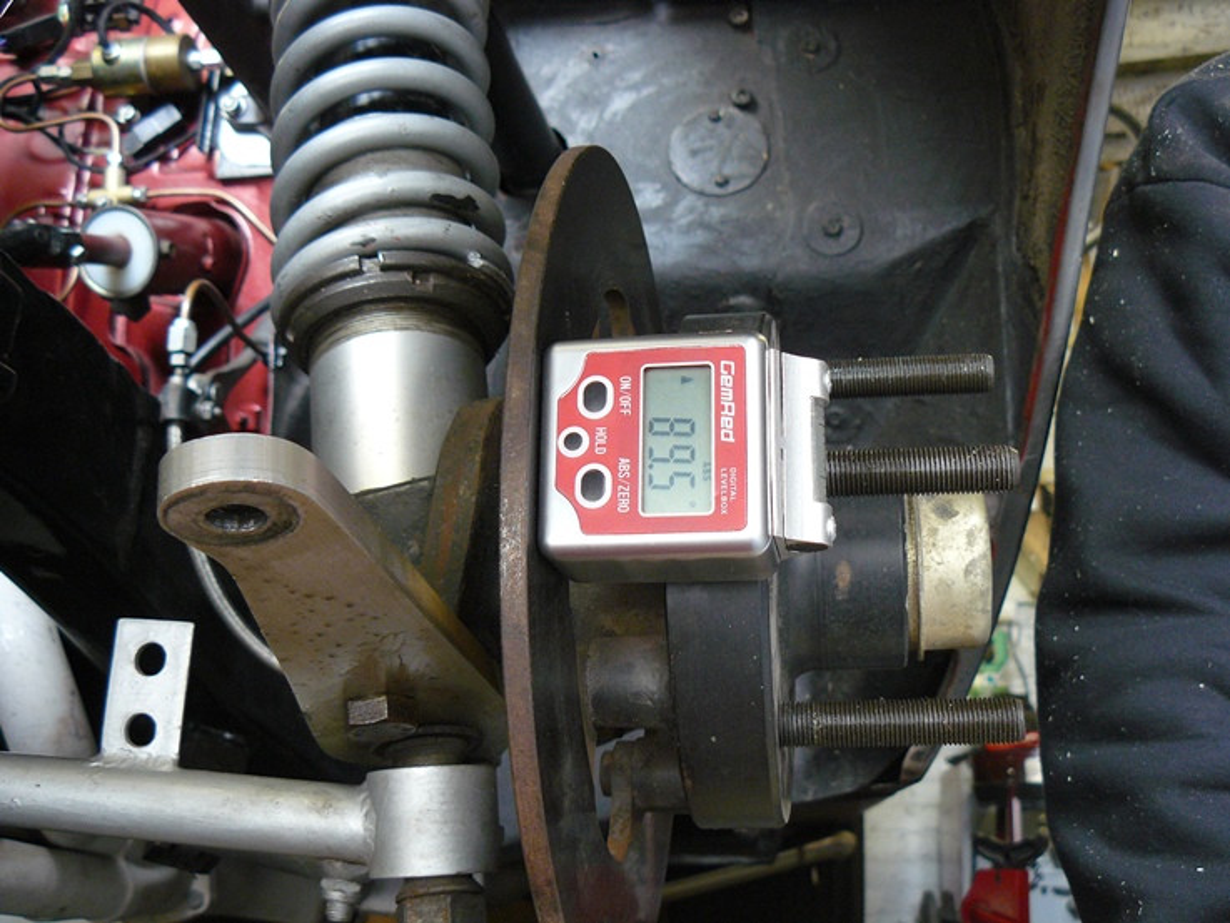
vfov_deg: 39.7
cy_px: 462
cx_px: 615
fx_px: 1279
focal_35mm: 36
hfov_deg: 51.3
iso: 200
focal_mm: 6
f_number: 2.8
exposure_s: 1/20
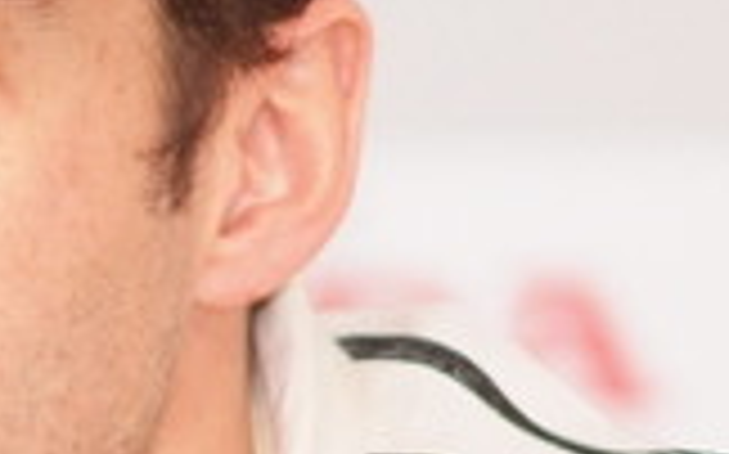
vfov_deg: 1.1
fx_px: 24242
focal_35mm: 1221
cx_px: -360
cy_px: 351
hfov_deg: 1.7
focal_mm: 180
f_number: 2.8
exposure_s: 1/125
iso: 800
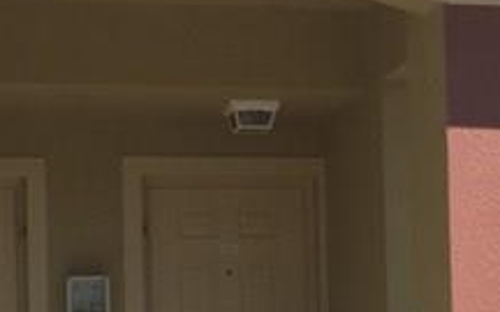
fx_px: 1240
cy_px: 300
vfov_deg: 14.2
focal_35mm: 91
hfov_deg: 22.8
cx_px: 275
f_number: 2.2
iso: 32
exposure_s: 1/3597
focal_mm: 4.15
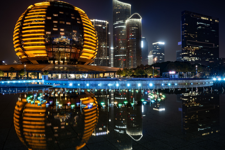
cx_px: 112
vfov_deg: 47.9
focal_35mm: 27
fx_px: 169
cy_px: 76
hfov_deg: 67.4
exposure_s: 8
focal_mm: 24
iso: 100
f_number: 11
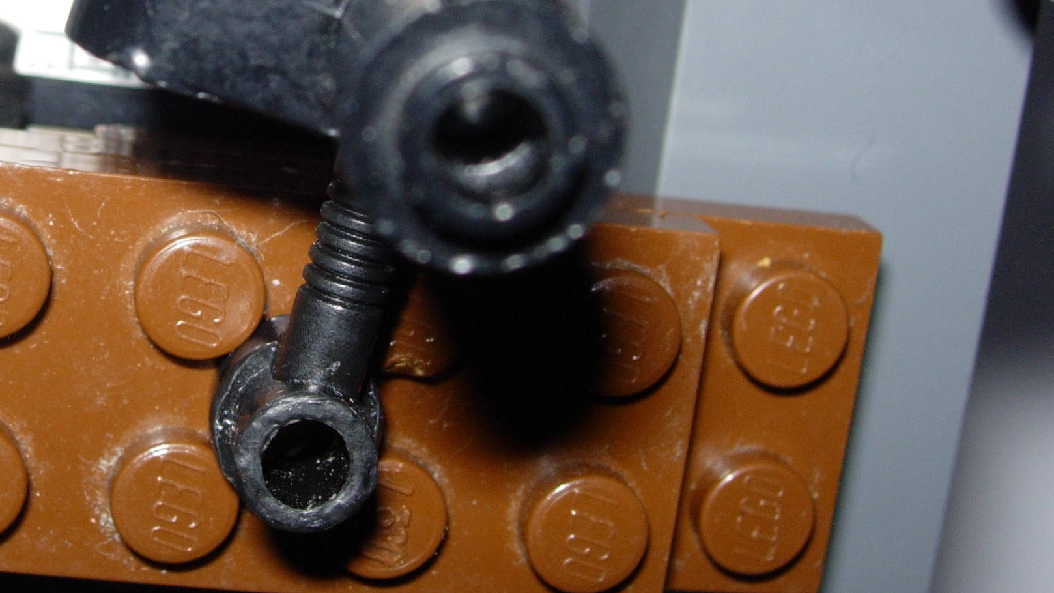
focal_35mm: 89
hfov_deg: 23.7
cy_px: 113
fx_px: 2487
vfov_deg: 13.5
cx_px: 278
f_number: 5.4
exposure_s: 1/64
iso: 79
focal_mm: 10.6
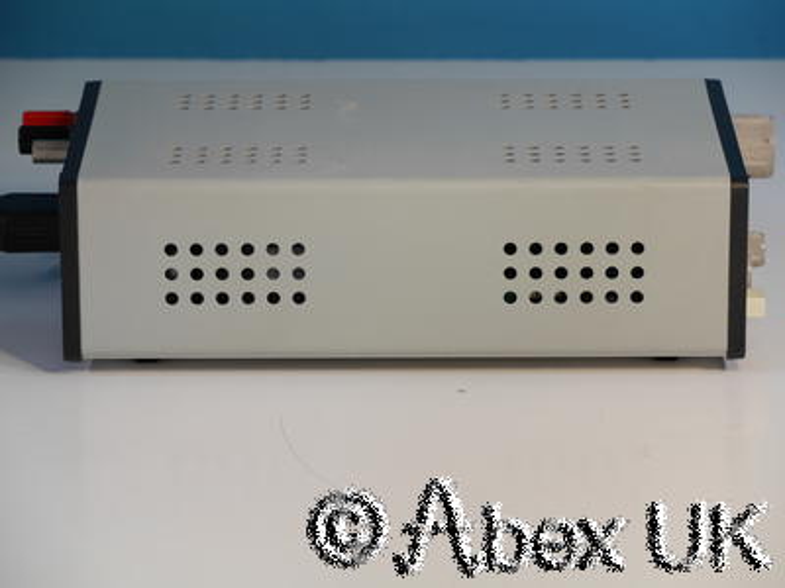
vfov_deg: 7.7
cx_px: 392
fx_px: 4399
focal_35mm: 194
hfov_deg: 10.2
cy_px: 294
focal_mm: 97
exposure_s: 1/6
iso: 200
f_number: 8
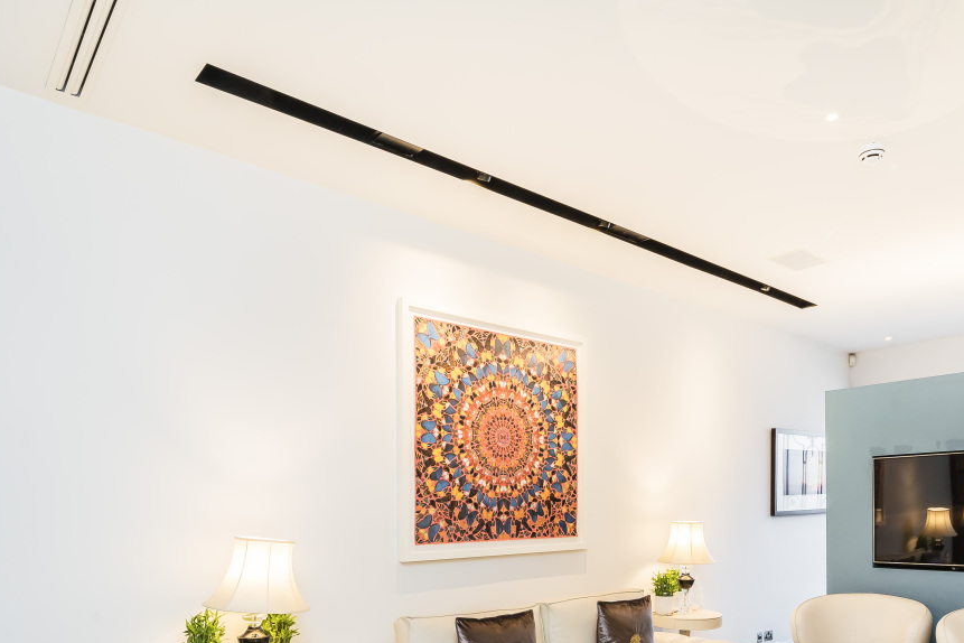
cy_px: 507
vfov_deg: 47.1
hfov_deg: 68.9
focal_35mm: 26
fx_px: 696
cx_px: 560
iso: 640
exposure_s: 1/10
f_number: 11
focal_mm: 14
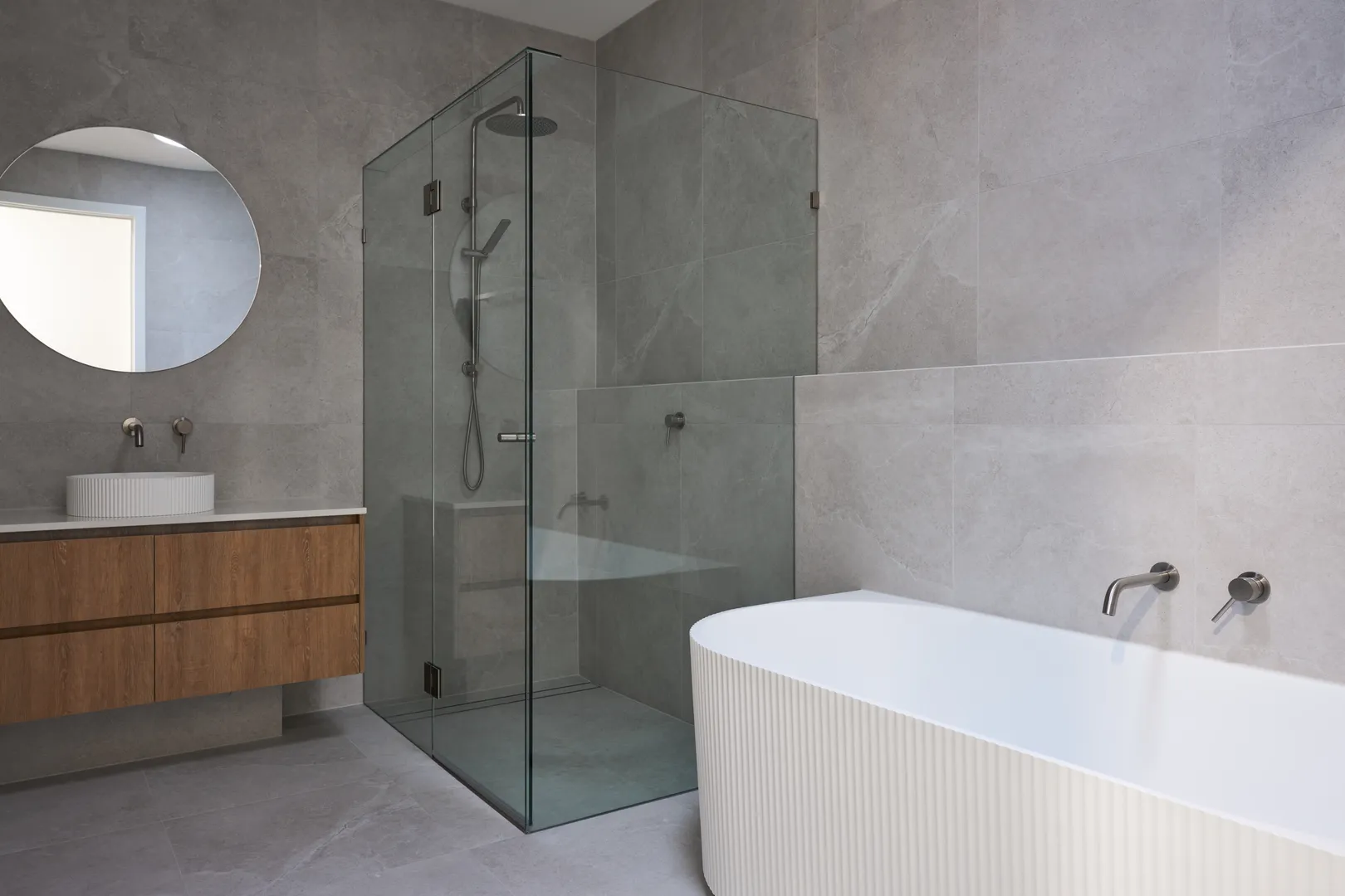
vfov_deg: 53.1
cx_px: 672
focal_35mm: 24
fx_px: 897
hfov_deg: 73.7
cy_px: 448
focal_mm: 24
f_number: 11
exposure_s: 5
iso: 100
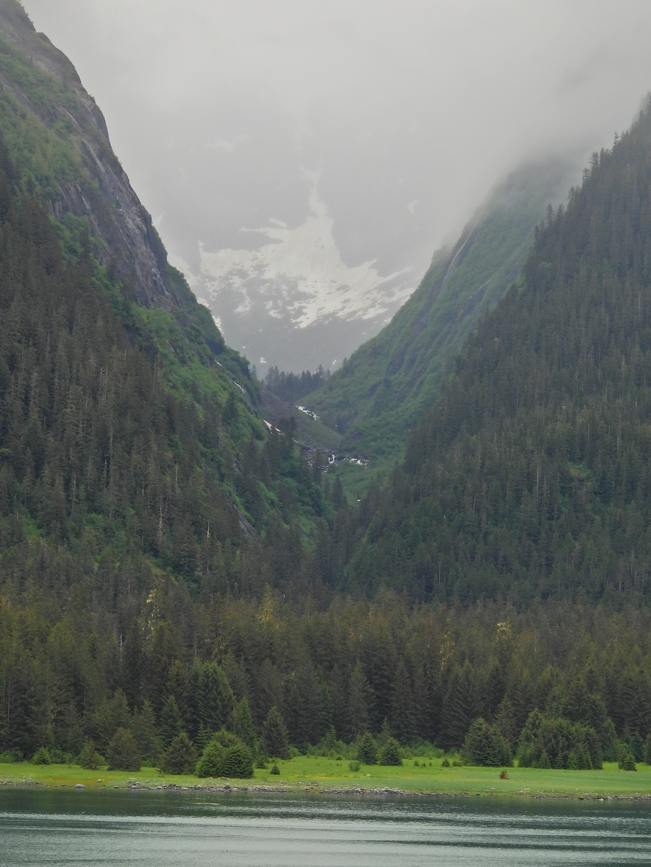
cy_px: 425
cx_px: 325
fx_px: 4763
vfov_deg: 10.4
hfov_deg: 7.8
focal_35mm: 190
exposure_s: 1/400
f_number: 4.5
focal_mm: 33
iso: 100
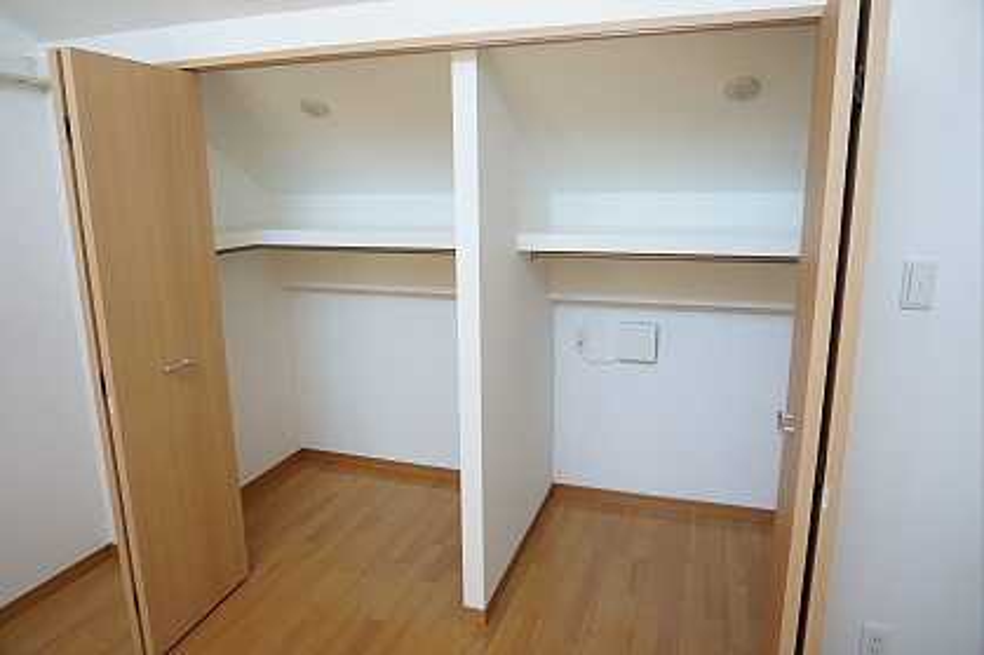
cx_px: 492
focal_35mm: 24
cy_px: 328
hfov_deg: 73.8
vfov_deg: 53.1
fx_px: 656
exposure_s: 1/160
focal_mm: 16
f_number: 4
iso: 1600
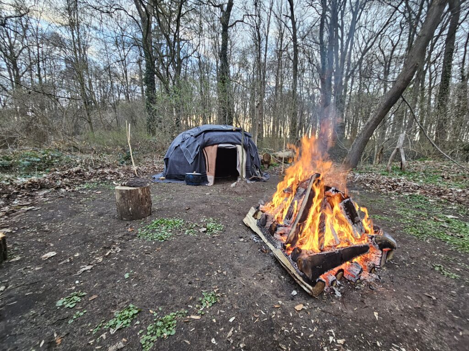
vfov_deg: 89.9
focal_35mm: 13
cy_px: 176
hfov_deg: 106.2
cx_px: 234
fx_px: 176
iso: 160
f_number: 2.2
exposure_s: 1/50
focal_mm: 2.2
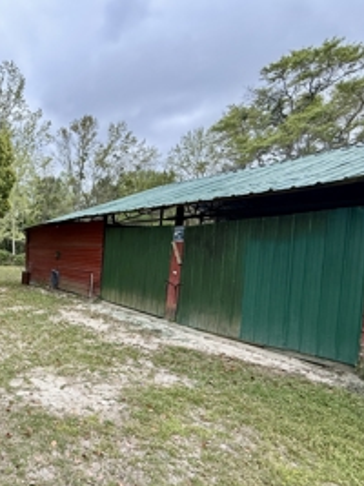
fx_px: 295
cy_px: 262
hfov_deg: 52.9
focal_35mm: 21
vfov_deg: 78.9
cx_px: 16
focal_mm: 2.22
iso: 64
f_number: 2.2
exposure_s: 1/370
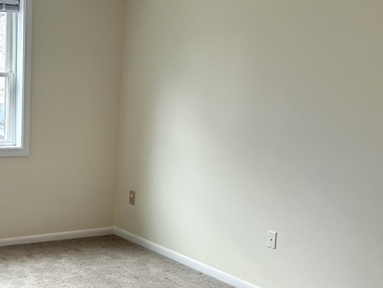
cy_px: 187
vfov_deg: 26.0
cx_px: 64
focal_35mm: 56
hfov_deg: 33.1
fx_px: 620
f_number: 1.5
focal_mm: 5.7
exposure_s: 1/120
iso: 100
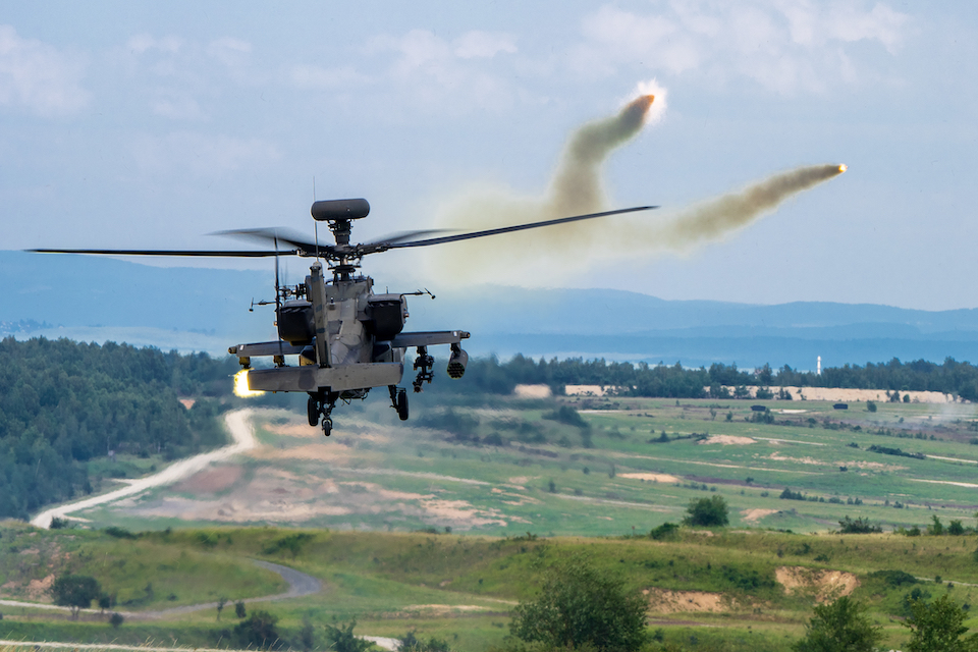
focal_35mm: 200
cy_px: 326
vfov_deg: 6.9
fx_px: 5433
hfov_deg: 10.3
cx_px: 489
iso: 125
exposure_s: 1/160
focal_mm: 200
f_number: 8
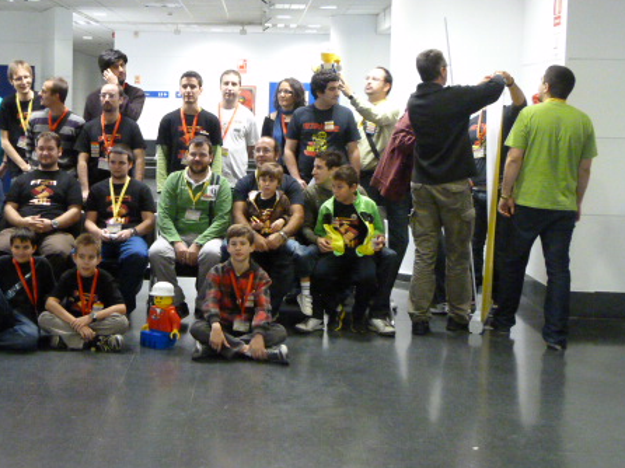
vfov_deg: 26.0
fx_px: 1011
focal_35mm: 56
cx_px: 195
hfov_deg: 34.0
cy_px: 192
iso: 800
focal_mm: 7
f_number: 3.1
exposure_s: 1/15
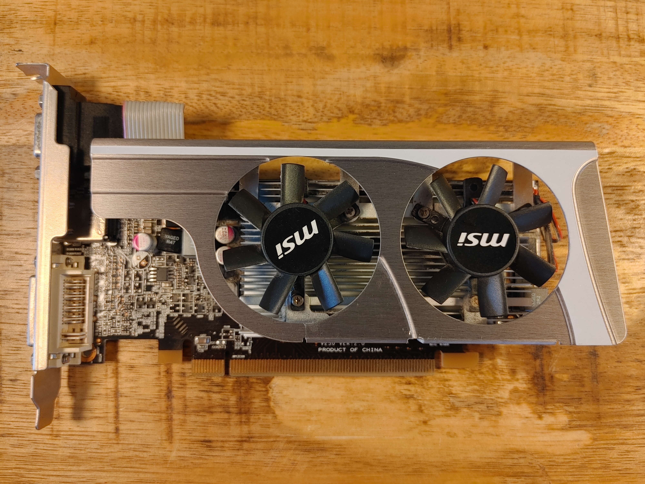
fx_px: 484
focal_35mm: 26
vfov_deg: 53.1
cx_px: 322
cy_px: 242
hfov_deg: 67.3
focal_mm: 4.81
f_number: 1.8
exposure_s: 1/100
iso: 200
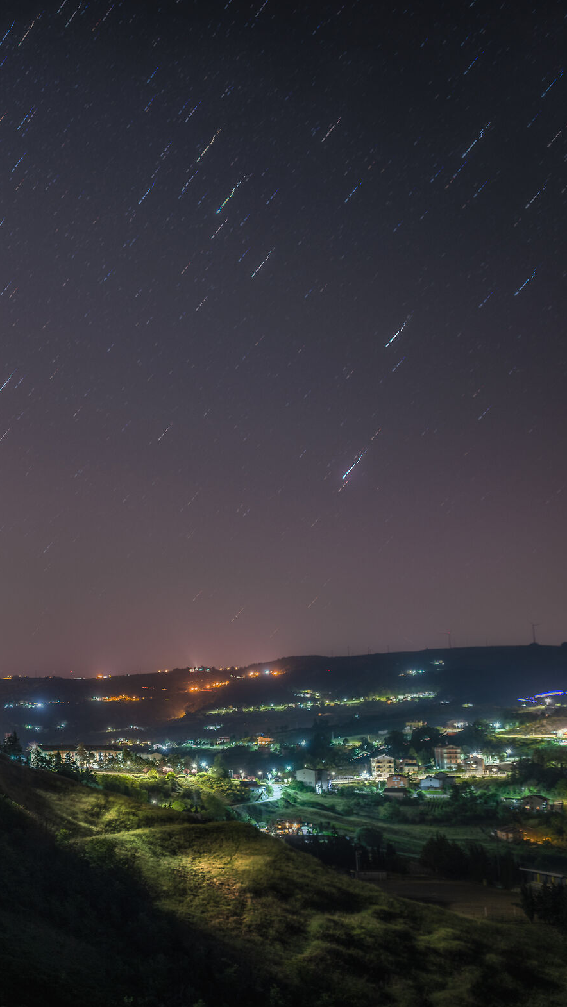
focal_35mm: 56
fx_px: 1496
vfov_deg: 37.2
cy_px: 496
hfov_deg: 19.7
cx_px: -182
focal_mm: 35
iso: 64
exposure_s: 4
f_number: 10
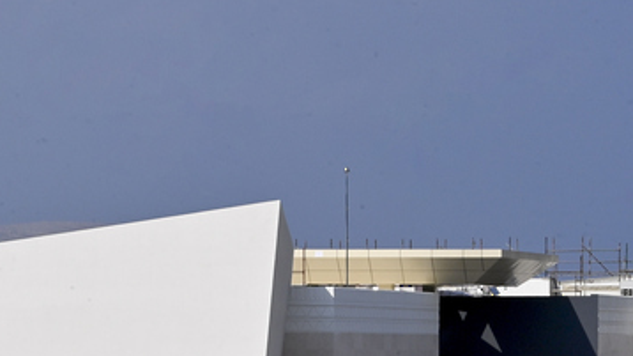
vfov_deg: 5.0
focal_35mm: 240
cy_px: 306
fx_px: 4027
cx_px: 320
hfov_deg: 9.0
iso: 160
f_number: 22
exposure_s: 1/160
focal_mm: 82
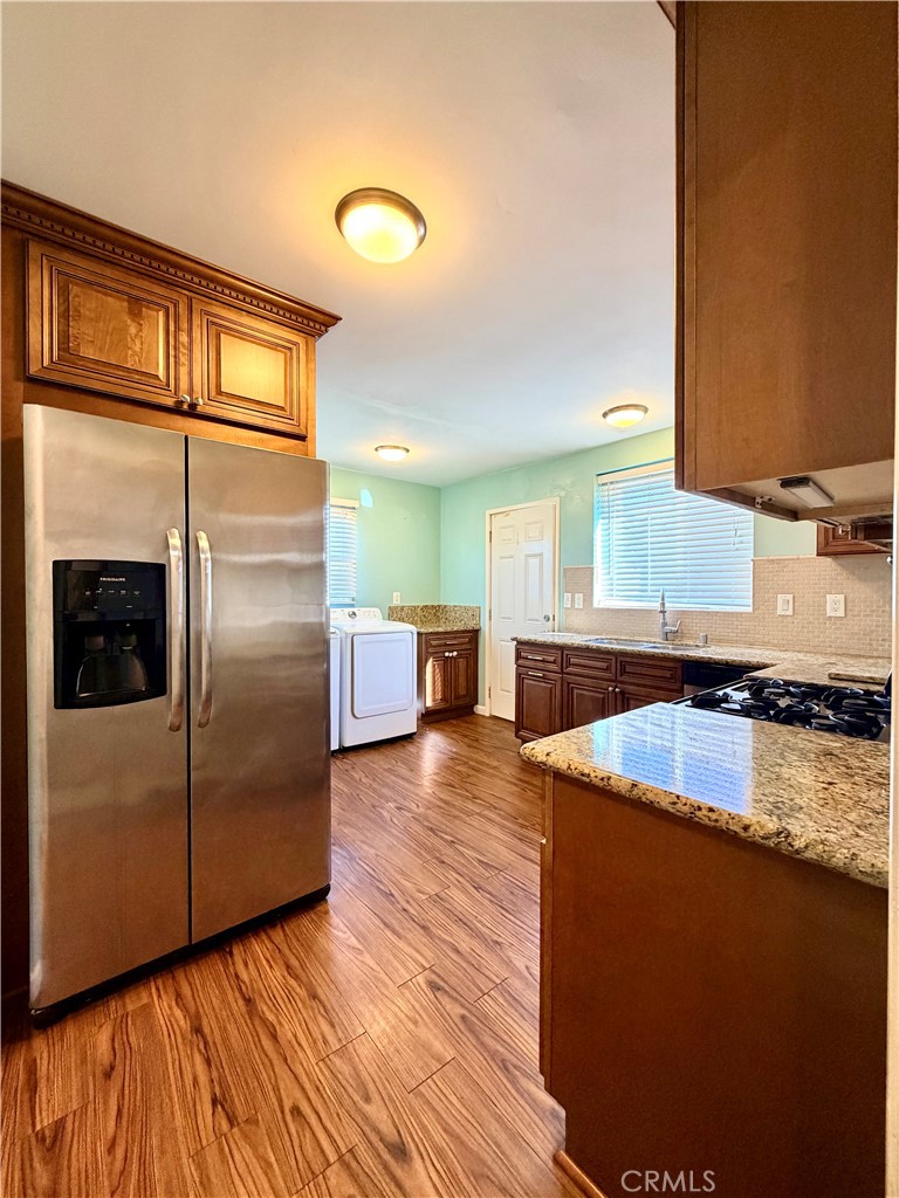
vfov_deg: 102.1
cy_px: 599
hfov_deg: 85.7
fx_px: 485
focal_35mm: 14
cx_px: 450
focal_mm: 2.22
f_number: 2.2
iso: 250
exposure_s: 1/60
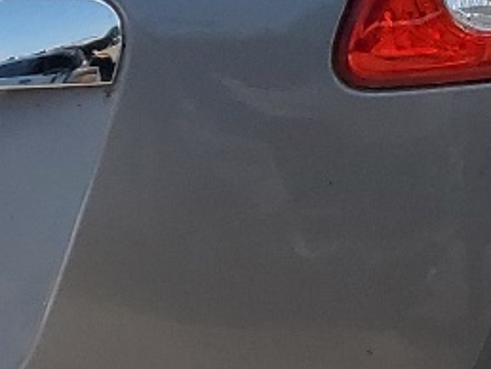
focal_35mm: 161
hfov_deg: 11.4
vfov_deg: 9.2
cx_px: -383
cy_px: 126
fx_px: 2286
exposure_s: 1/5000
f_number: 1.5
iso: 50
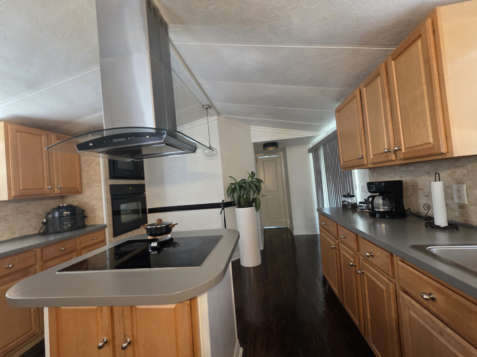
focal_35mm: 13
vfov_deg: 89.9
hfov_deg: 106.2
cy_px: 178
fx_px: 179
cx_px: 238
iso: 400
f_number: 1.9
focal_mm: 2.2
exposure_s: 1/60
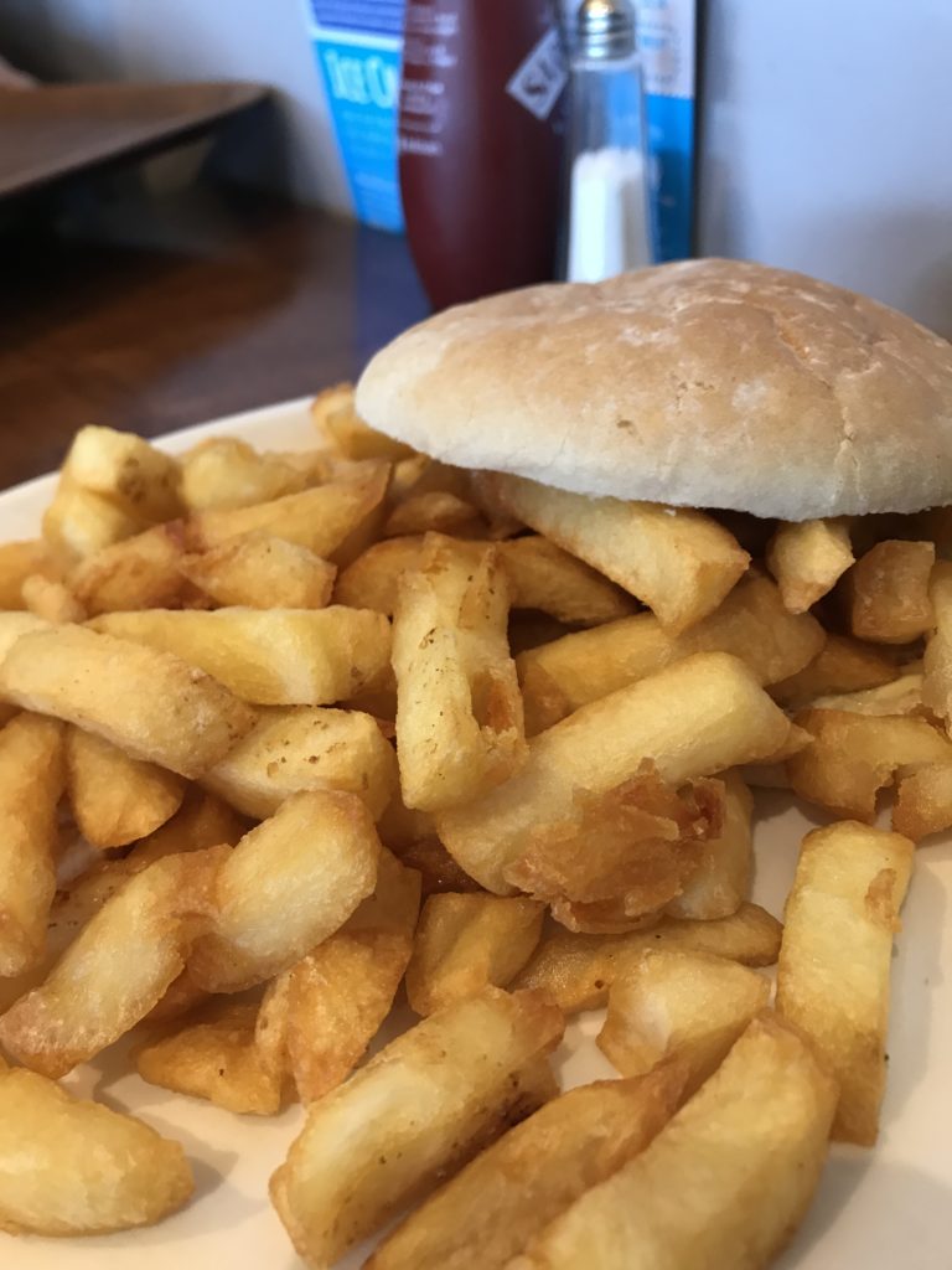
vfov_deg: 63.4
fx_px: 1027
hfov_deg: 49.7
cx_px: 476
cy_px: 635
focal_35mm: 28
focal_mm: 3.99
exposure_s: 1/17
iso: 40
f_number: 1.8
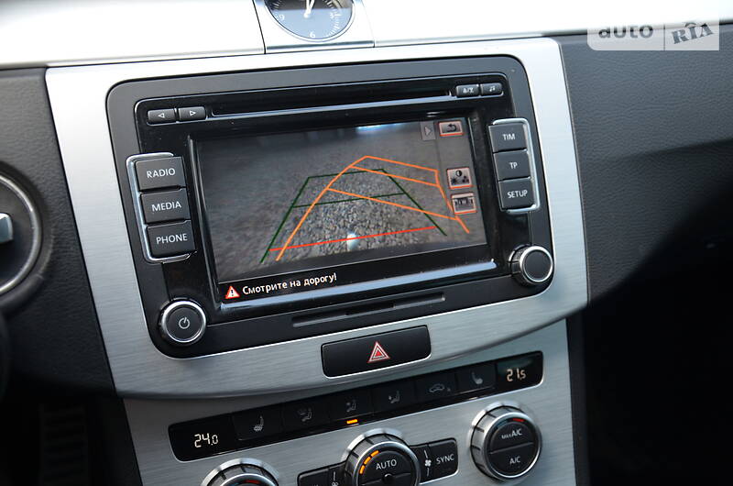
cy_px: 243
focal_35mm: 42
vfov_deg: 31.8
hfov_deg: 46.5
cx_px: 366
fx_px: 853
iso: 400
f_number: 4.5
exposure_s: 1/80
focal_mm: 28
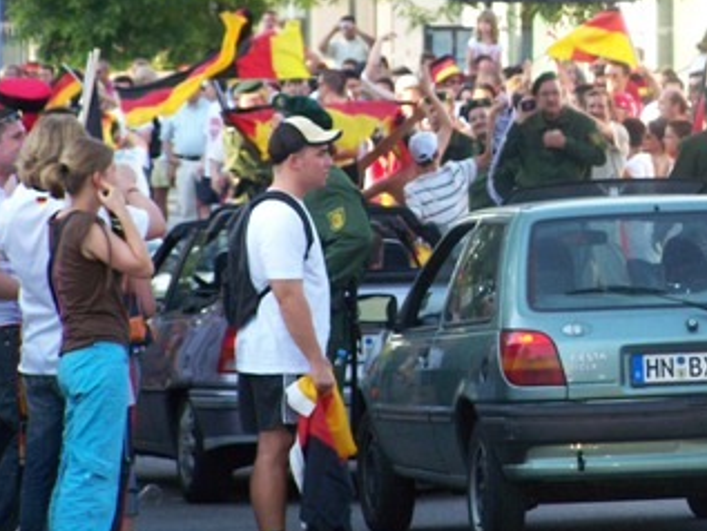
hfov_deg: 5.2
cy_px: 118
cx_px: 647
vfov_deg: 3.9
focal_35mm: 381
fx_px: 7785
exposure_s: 1/250
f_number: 3.2
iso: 160
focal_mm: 31.3
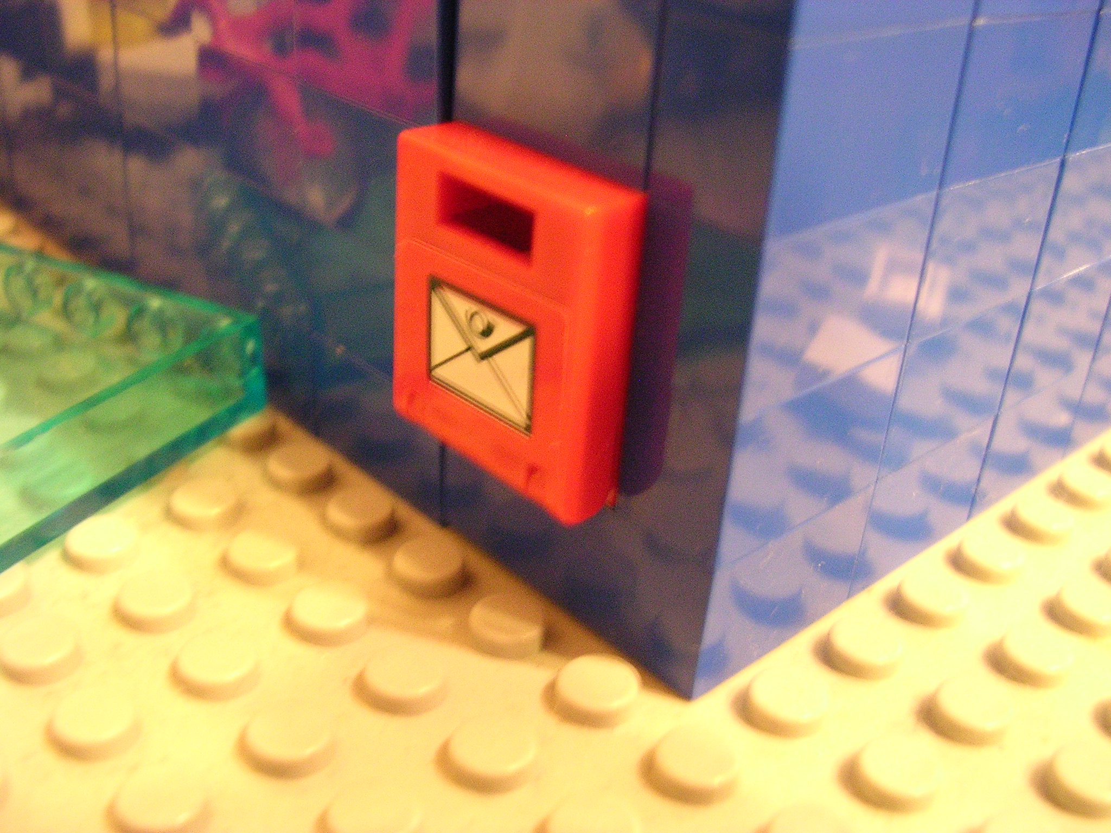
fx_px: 1220
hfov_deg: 49.0
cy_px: 416
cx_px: 556
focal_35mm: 38
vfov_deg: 37.7
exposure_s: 1/2.9
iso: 400
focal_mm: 5.8
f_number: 2.8
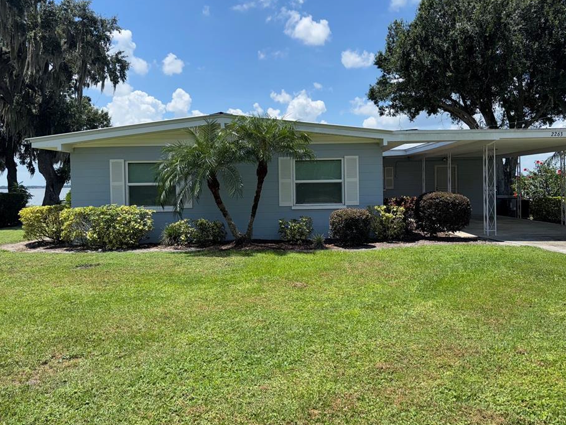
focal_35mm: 27
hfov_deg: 65.3
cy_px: 190
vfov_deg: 51.3
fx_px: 442
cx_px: 294
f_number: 1.78
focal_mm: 6.76
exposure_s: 1/5814
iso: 50
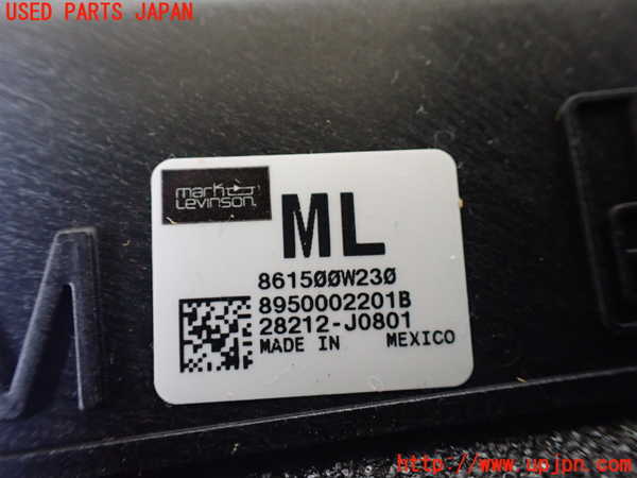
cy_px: 239
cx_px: 318
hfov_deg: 60.0
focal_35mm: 30
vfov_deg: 46.8
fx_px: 552
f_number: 2.3
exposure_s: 1/80
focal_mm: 5.4
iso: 800
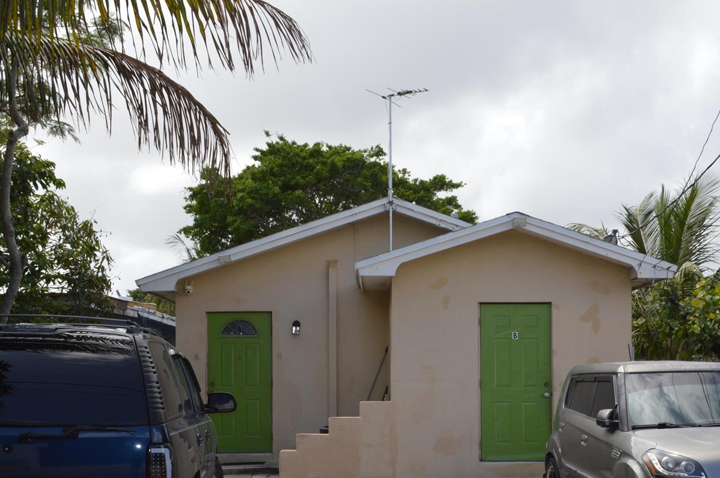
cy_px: 380
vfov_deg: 27.0
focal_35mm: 49
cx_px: 432
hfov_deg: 40.2
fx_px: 979
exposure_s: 1/200
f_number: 8
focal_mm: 20
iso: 100
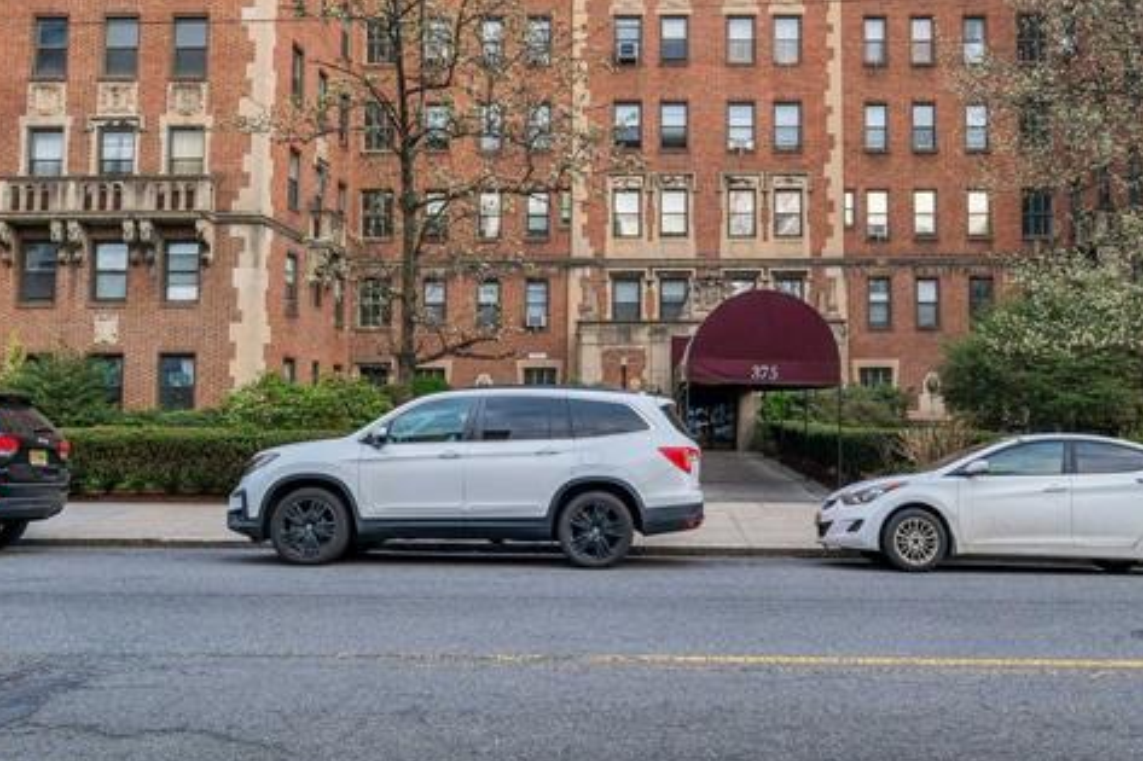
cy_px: -10
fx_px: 825
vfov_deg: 42.4
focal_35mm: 26
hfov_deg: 68.5
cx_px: 706
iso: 250
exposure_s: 1/125
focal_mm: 8.1
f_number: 5.6
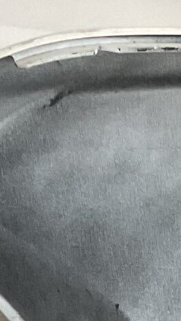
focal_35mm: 170
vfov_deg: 12.2
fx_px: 1449
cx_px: 282
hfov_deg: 7.0
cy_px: 430
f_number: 1.8
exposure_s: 1/60
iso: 160
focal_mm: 3
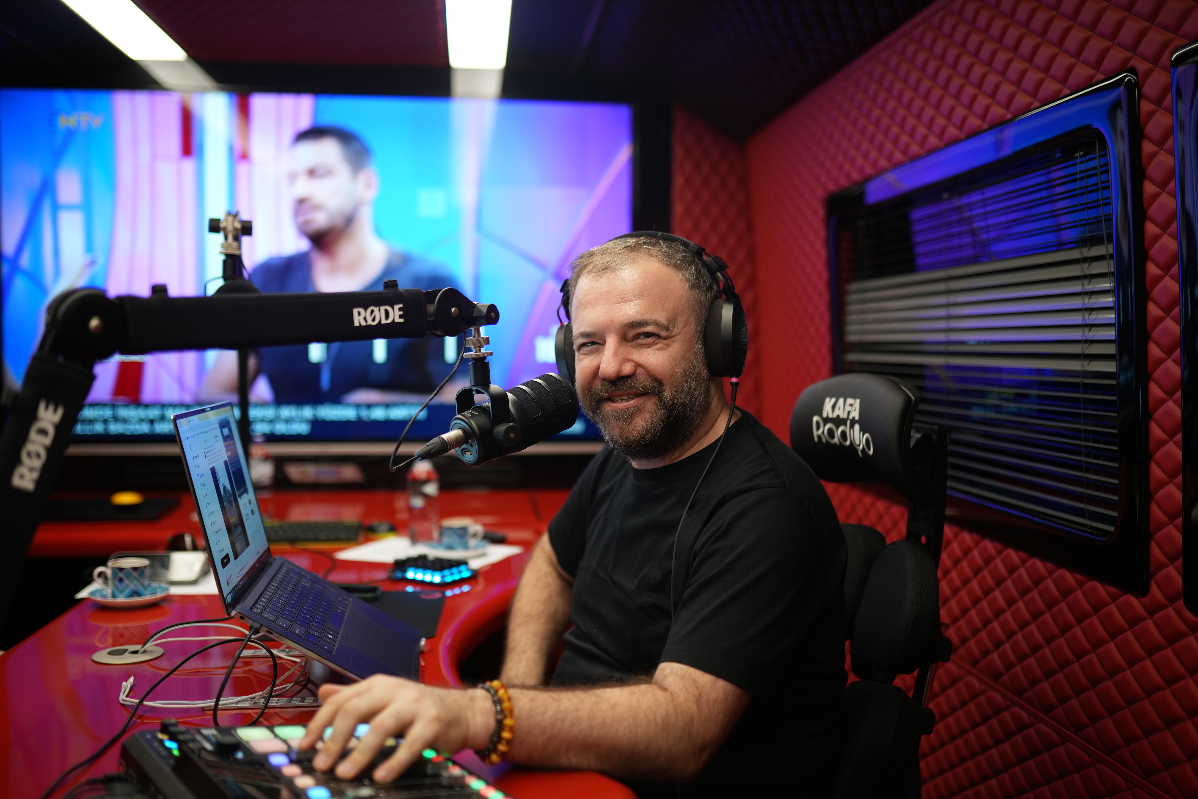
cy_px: 400
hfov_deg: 54.4
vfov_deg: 37.9
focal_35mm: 35
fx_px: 1165
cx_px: 599
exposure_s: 1/125
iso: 200
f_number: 1.6
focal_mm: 35
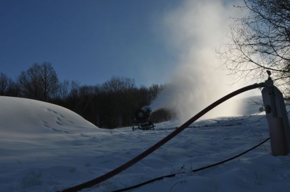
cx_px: 145
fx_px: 338
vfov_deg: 31.8
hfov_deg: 46.4
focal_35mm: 42
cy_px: 96
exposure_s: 1/400
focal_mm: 28
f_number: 22
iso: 320
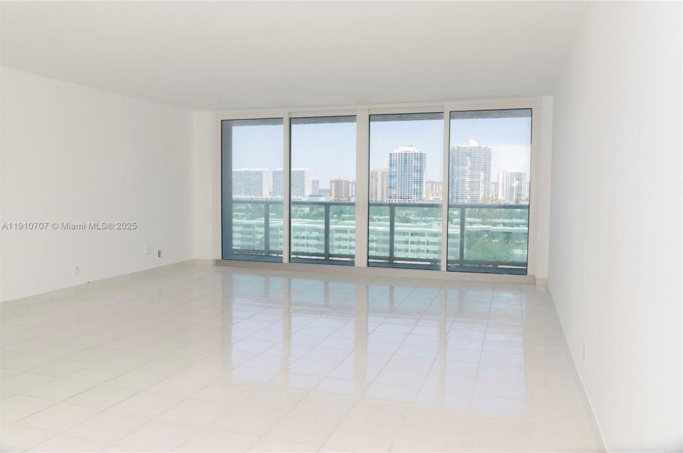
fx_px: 568
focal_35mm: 30
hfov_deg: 62.0
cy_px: 226
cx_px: 342
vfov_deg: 43.4
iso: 250
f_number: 6.7
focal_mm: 20
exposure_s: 1/125
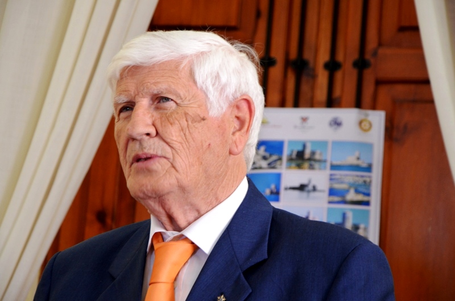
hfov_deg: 14.0
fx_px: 1854
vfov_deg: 9.3
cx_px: 228
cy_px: 150
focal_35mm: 147
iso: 800
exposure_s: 1/30
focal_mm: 98
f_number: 5.6
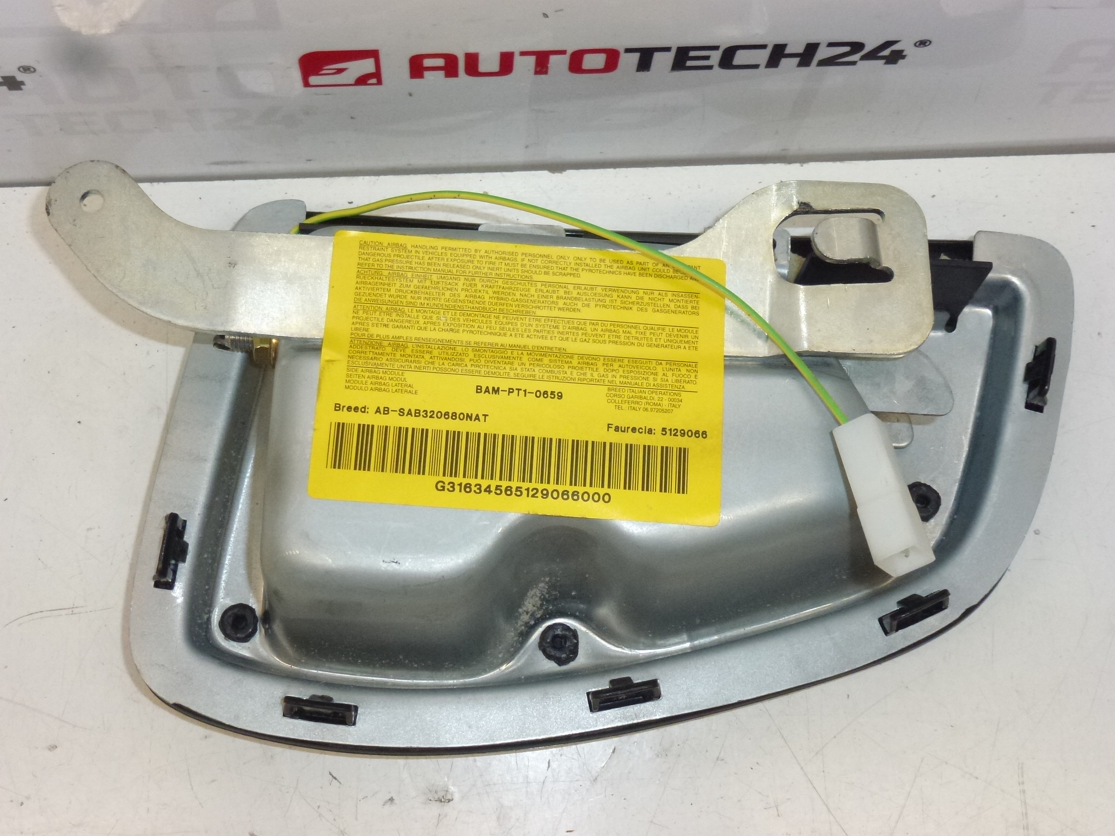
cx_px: 558
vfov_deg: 29.7
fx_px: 1578
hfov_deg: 38.9
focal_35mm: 49
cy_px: 418
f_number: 4.1
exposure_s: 1/200
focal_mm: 8.7
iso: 400
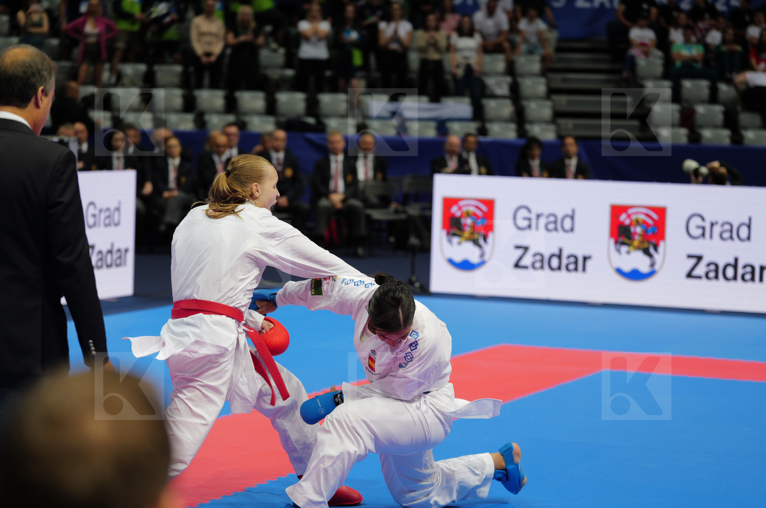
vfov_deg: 13.5
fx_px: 2145
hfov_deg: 20.2
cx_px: 383
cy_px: 254
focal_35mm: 101
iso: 1600
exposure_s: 1/1000
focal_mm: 101
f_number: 2.8
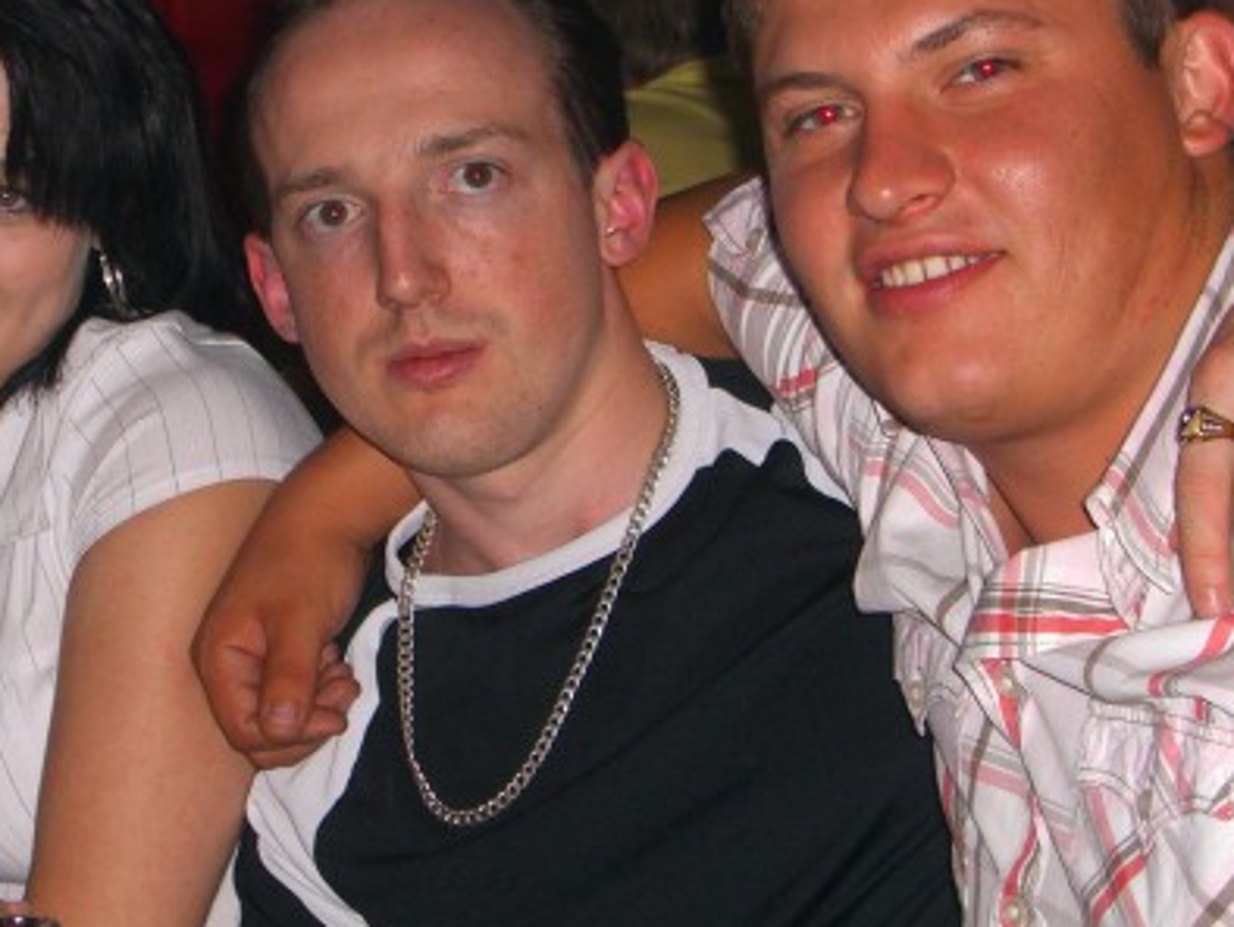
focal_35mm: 138
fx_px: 4922
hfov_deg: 14.2
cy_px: 282
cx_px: 341
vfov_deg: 10.7
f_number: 4
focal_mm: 14.2
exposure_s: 1/60
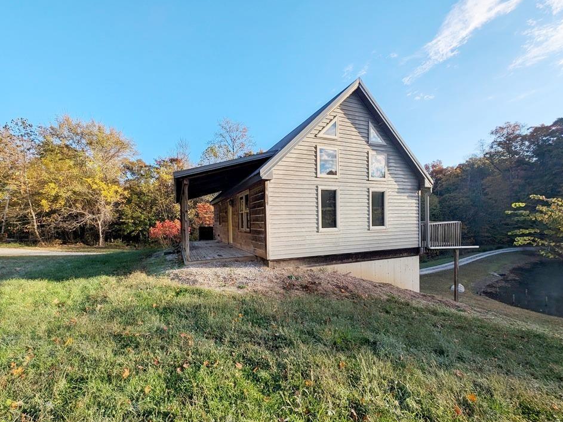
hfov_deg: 106.1
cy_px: 226
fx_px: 211
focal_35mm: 13
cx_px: 266
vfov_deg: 89.8
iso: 42
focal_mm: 2.23
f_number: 1.95
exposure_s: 1/866
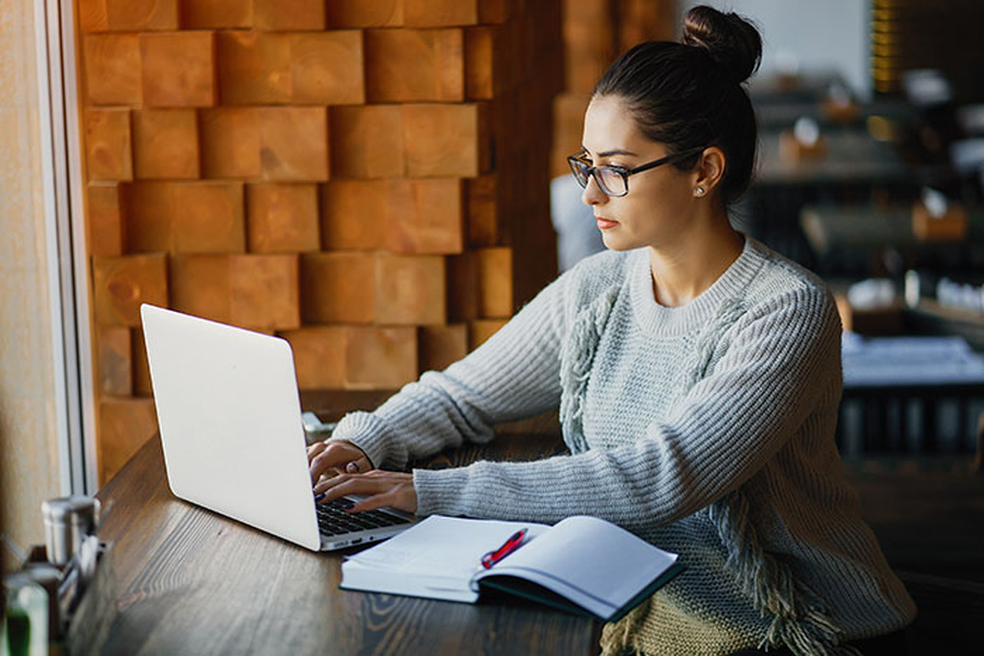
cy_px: 328
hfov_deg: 23.9
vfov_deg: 16.1
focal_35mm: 85
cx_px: 492
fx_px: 2324
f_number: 1.8
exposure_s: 1/100
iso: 100
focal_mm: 85
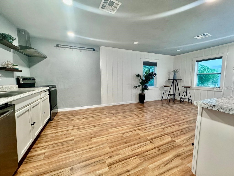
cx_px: 117
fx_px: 95
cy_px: 88
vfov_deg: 85.7
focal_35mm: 14
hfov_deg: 102.1
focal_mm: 2.22
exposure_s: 1/60
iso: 320
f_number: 2.2
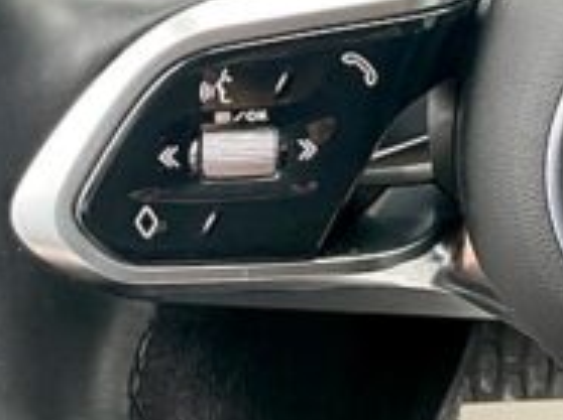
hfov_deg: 16.1
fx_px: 1819
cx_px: 854
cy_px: 45
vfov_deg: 13.1
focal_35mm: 112
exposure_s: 1/98
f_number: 1.6
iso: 125
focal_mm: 4.2
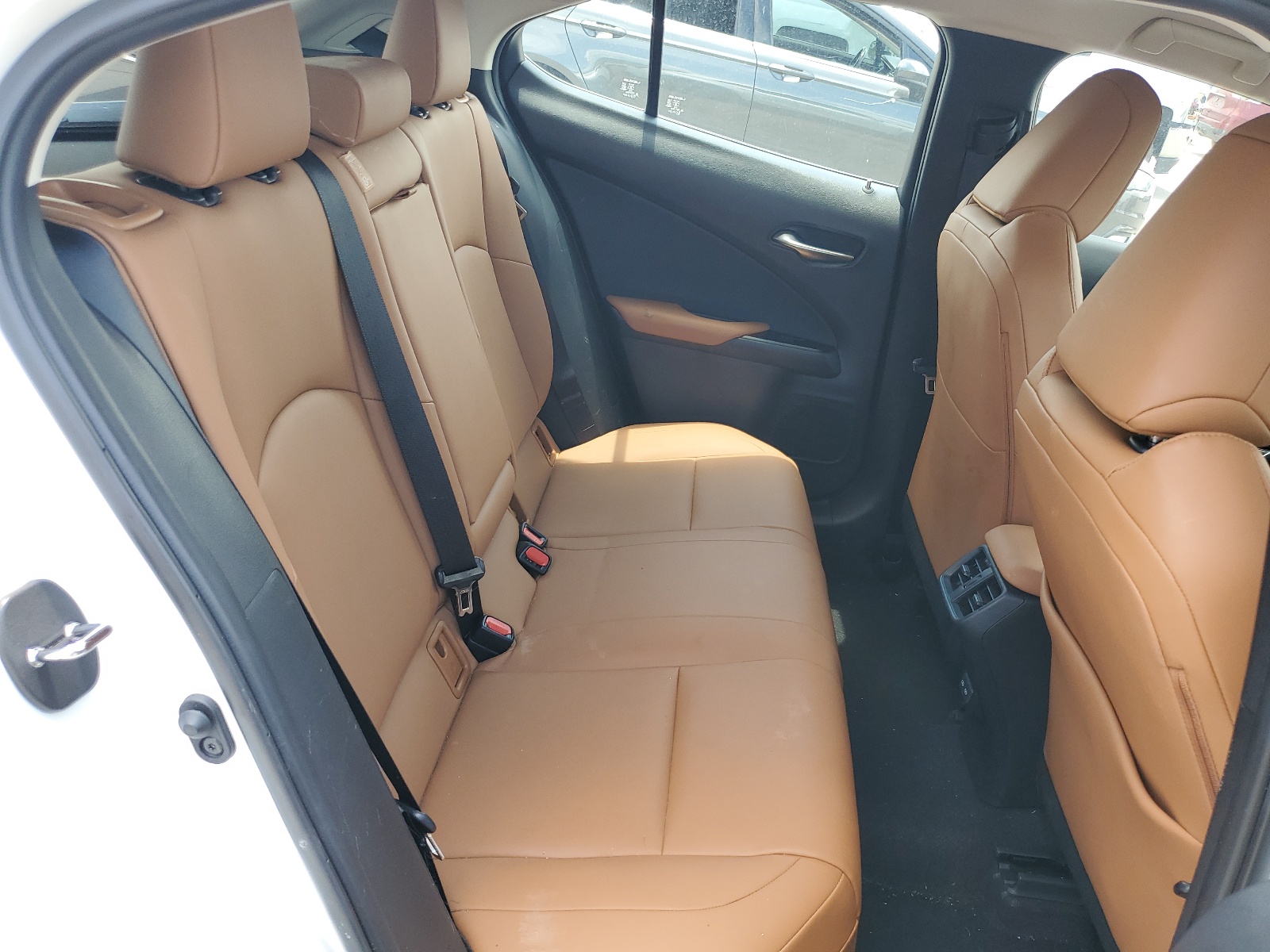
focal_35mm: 26
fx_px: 954
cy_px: 476
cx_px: 635
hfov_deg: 67.3
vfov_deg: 53.1
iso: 50
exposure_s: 1/217
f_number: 1.5
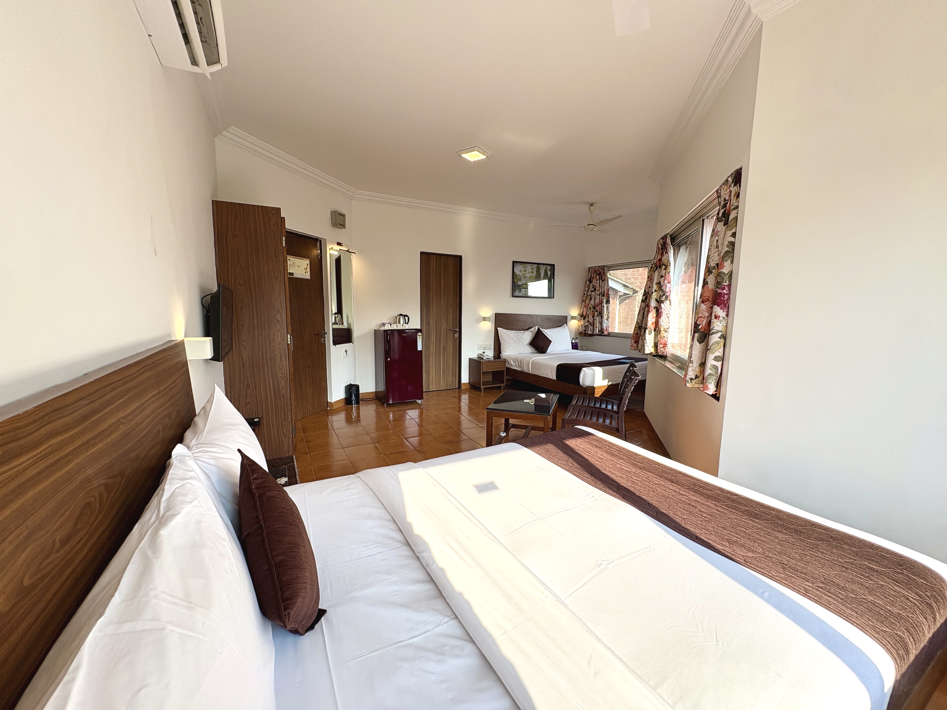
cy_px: 355
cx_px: 474
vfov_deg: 85.7
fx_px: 383
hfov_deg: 102.1
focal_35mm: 14
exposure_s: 1/248
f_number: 2.2
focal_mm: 2.22
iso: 64
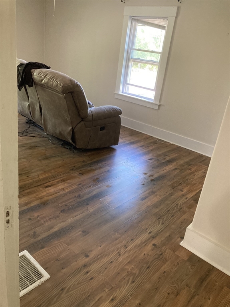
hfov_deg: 49.7
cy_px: 154
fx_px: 248
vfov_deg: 63.4
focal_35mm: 28
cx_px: 115
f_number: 1.8
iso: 320
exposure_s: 1/60
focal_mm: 3.99
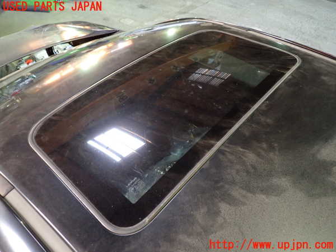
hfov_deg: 69.4
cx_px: 168
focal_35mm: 25
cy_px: 126
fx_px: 243
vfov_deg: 54.9
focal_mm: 4.5
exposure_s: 1/30
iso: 640
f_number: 2
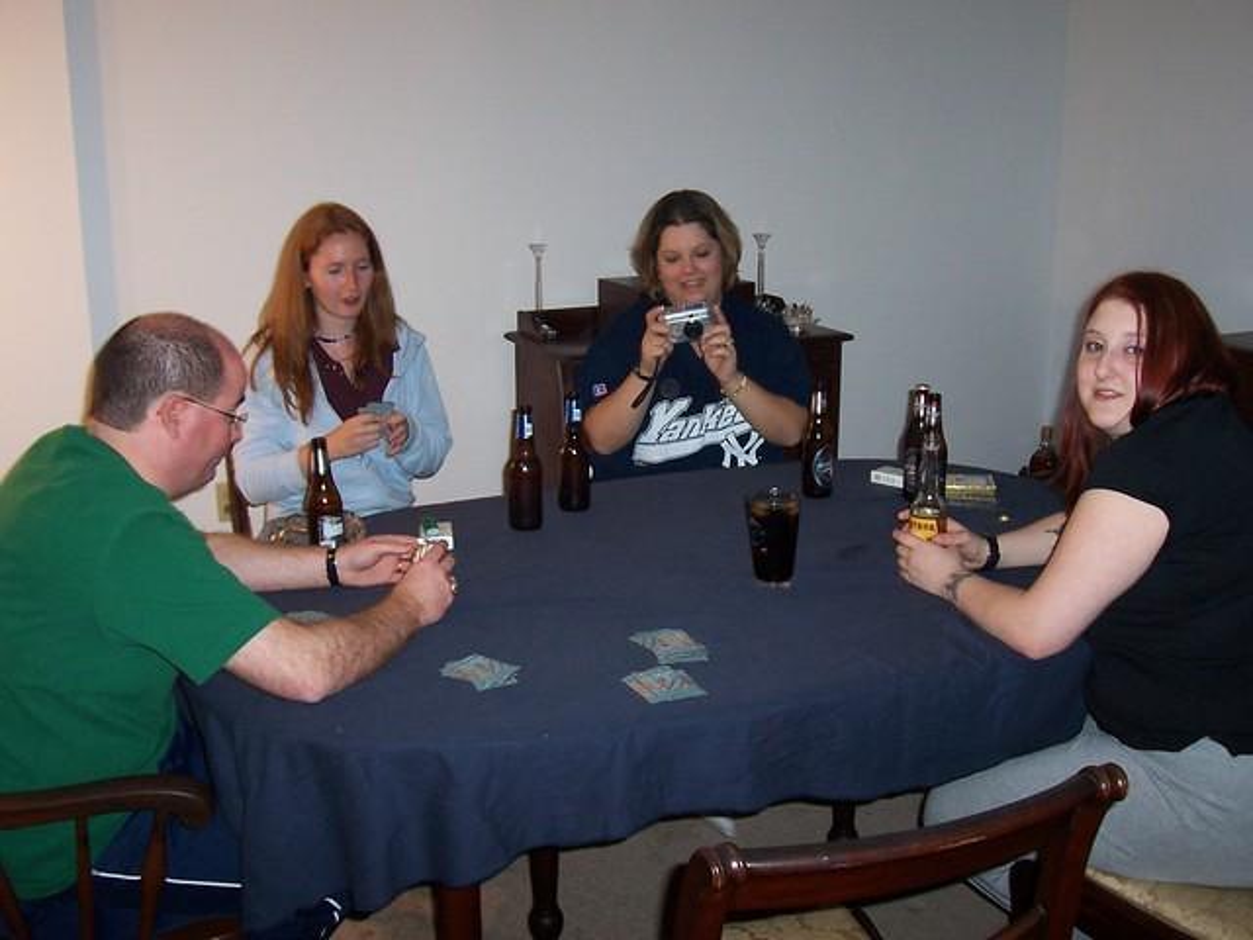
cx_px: 626
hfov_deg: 50.1
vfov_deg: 38.7
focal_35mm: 37
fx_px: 1339
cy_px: 470
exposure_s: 1/60
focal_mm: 5.6
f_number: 2.8
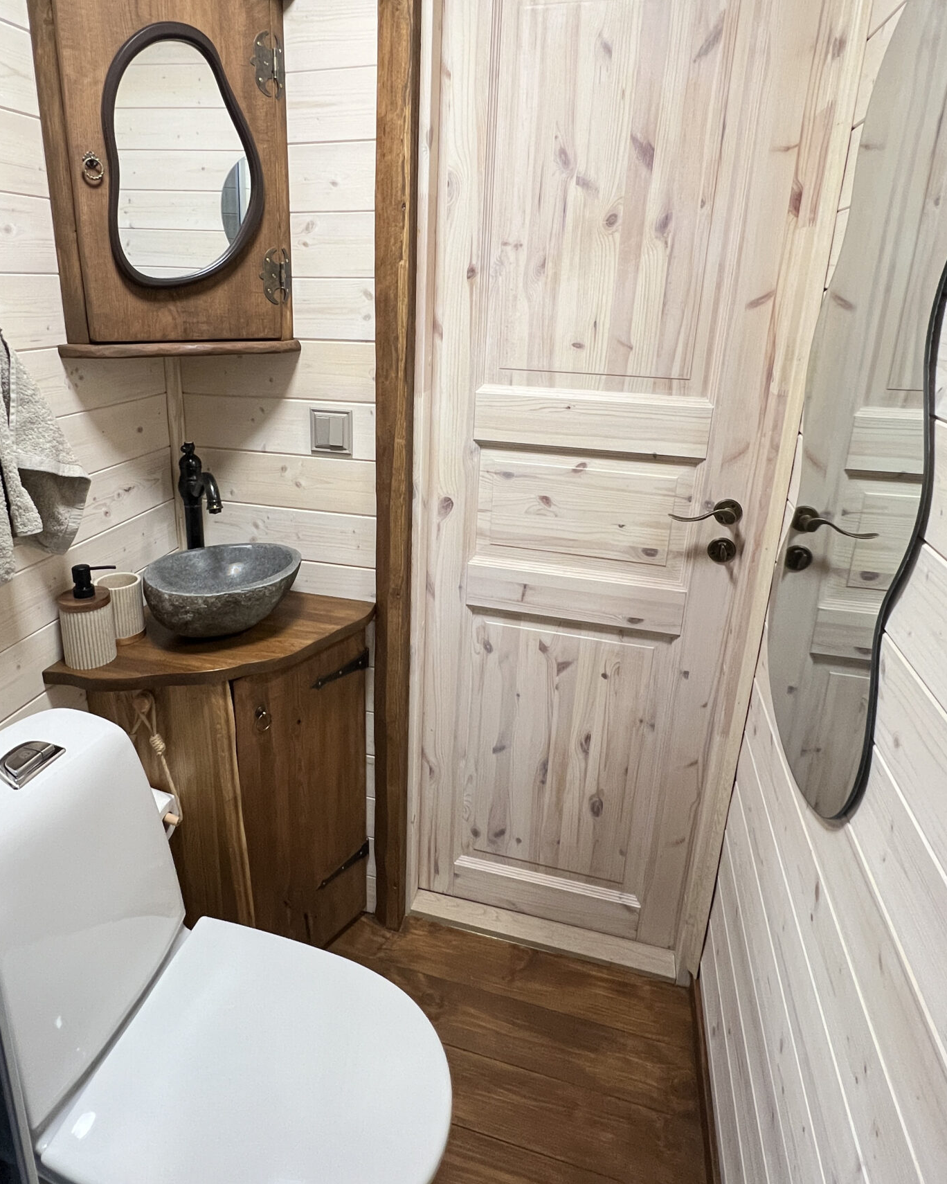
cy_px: 498
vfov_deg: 82.6
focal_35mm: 19
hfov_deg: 70.6
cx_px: 417
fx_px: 666
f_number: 1.8
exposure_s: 1/50
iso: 320
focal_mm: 1.57
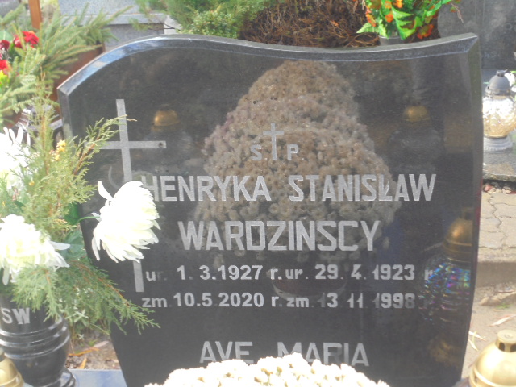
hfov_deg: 34.3
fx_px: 835
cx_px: 258
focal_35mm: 56
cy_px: 194
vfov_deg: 26.1
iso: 160
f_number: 5.2
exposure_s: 1/30
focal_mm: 10.1
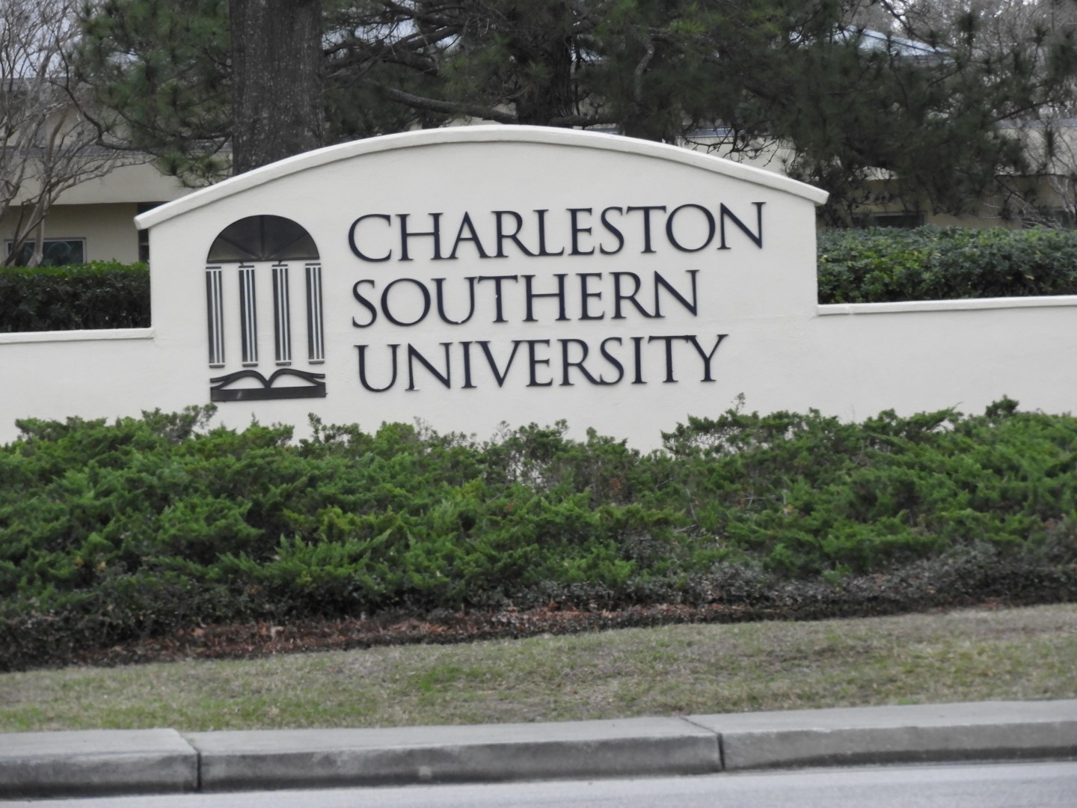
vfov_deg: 4.5
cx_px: 538
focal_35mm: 330
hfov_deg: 6.0
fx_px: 10267
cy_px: 404
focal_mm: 59.1
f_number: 5.5
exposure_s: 1/125
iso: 360
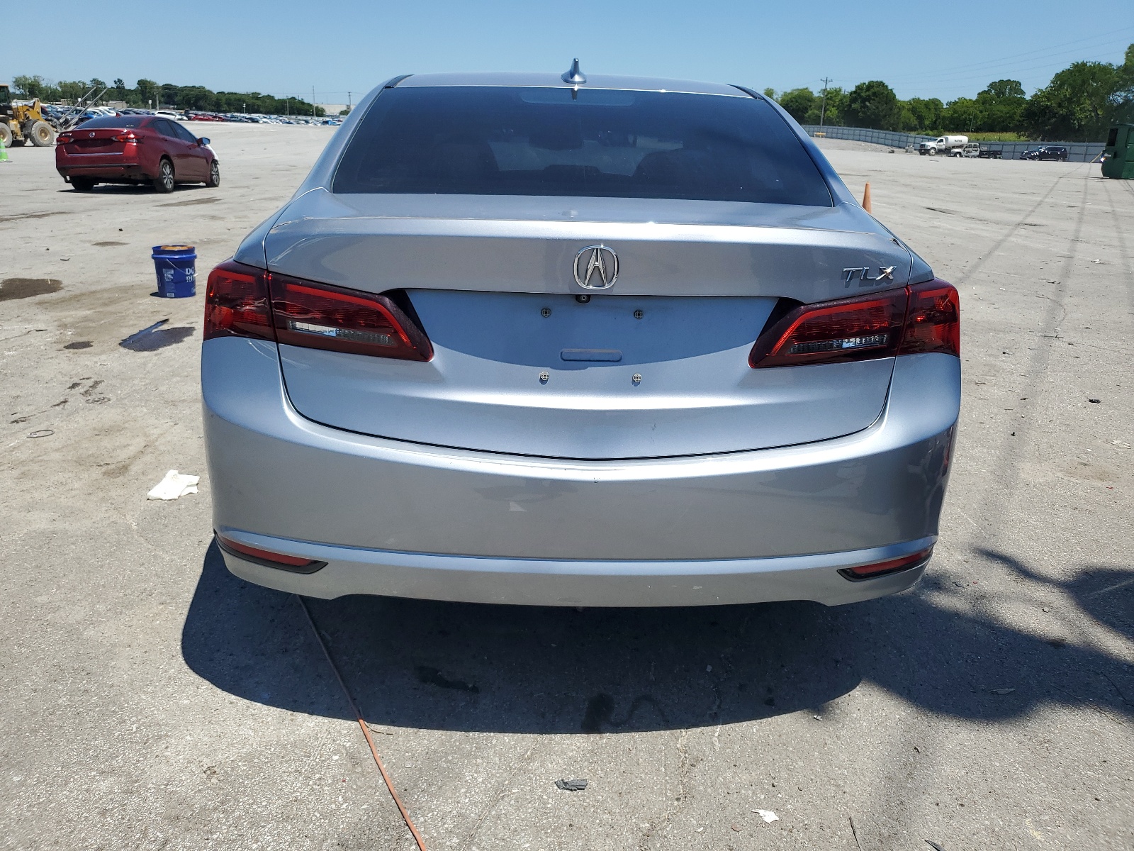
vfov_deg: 53.1
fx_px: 852
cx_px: 567
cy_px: 426
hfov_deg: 67.3
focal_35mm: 26
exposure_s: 1/5000
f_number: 1.5
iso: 50
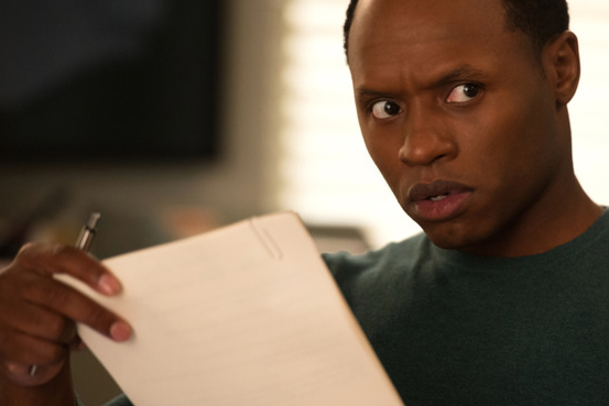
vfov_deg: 4.9
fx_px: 4771
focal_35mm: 282
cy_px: 190
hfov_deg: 7.3
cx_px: 380
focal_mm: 200
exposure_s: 1/80
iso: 2500
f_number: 2.8
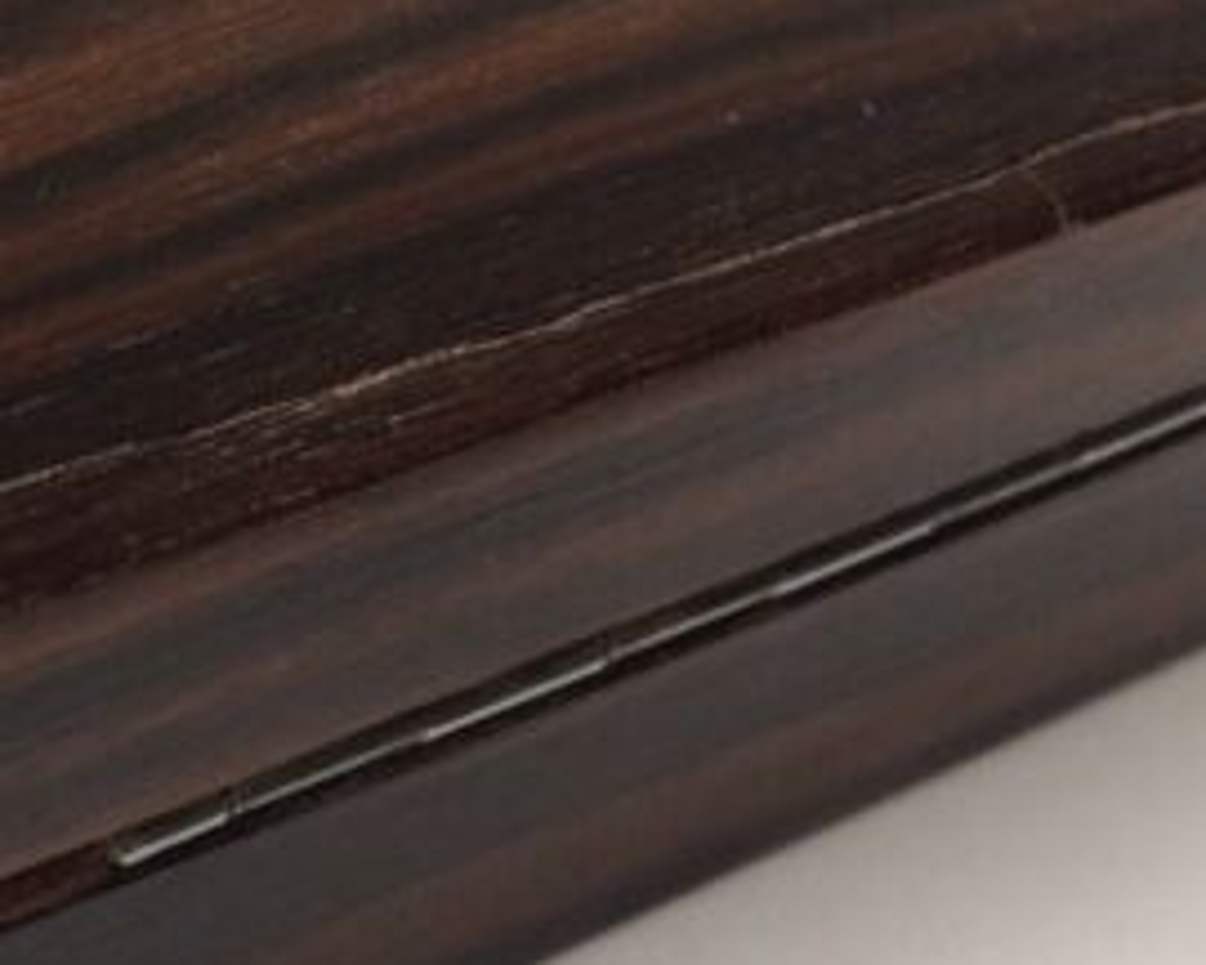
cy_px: 777
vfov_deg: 22.5
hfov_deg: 26.2
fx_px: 2391
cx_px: -107
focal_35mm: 67
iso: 50
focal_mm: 4.15
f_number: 2.2
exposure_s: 1/33
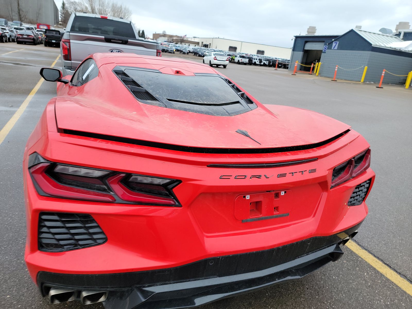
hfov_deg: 71.6
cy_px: 154
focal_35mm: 24
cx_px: 206
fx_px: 286
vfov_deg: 56.8
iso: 61
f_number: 1.8
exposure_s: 1/119
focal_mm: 6.7
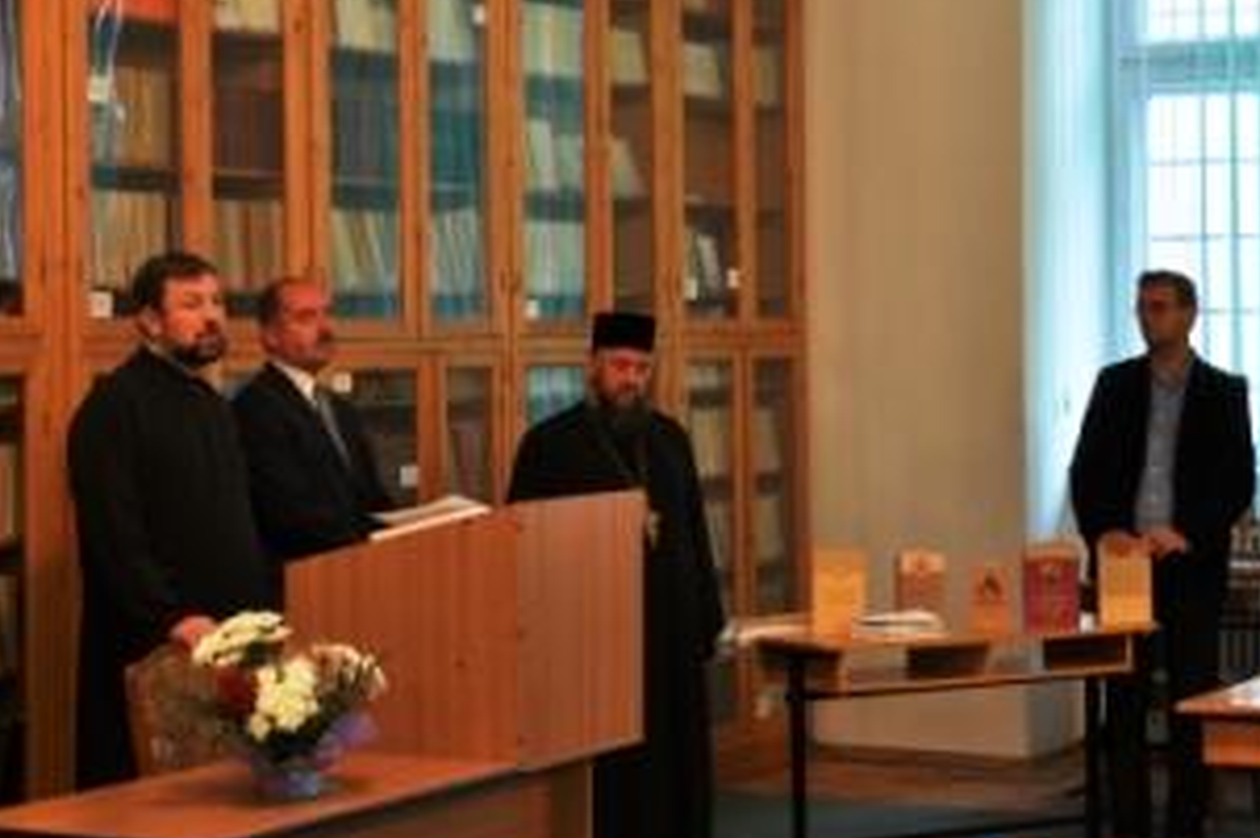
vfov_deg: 17.0
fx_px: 2798
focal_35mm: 80
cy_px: 254
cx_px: 784
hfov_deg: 25.3
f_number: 5
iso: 250
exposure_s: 1/8
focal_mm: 36
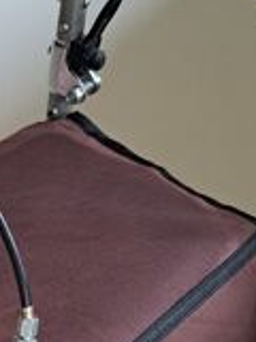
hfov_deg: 14.0
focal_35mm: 96
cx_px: -173
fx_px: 947
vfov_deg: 19.8
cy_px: 353
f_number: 1.8
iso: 250
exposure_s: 1/50
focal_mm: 5.23
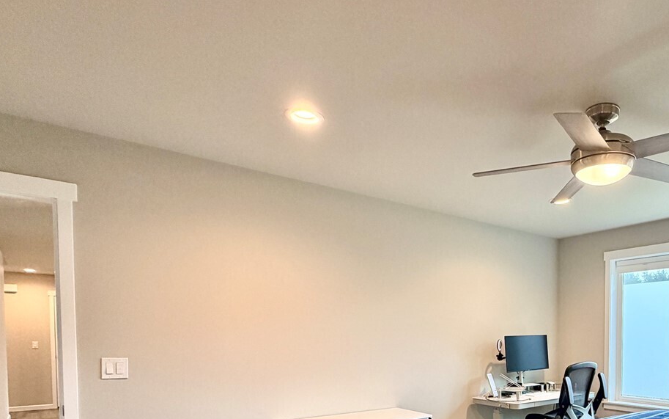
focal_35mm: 26
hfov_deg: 66.8
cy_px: 356
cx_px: 487
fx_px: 474
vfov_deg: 44.4
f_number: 2.2
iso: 200
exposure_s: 1/60
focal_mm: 2.22
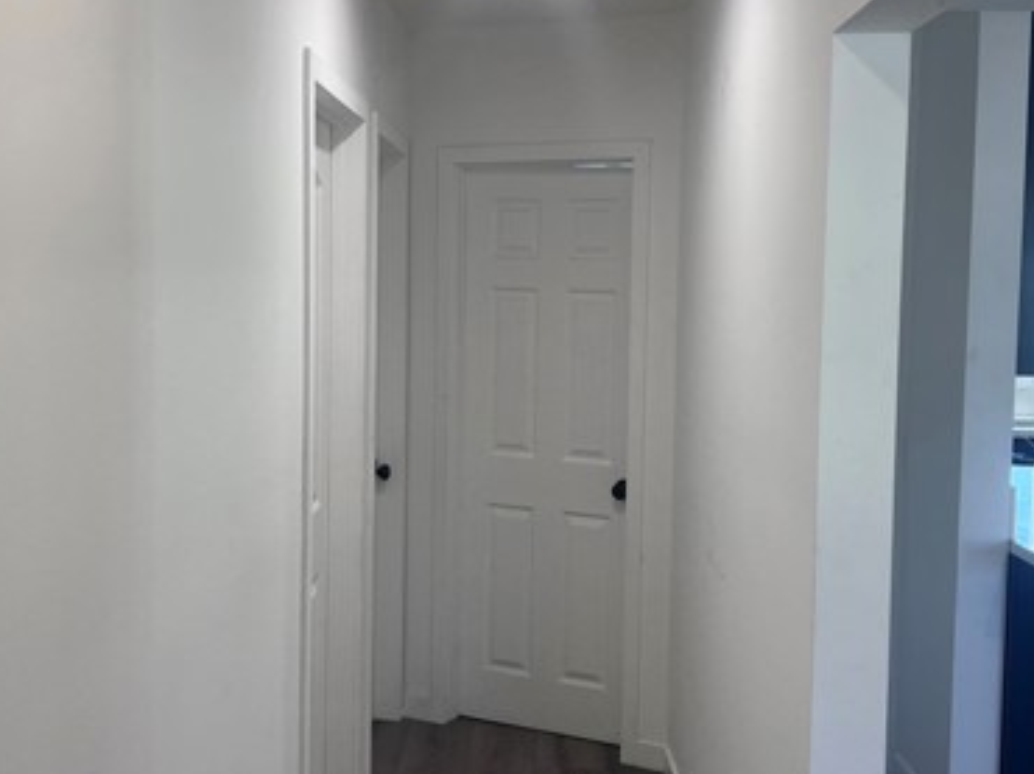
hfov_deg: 42.1
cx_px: 542
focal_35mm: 45
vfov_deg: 32.1
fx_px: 1343
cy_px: 369
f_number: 1.5
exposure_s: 1/120
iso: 50
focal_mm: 5.7
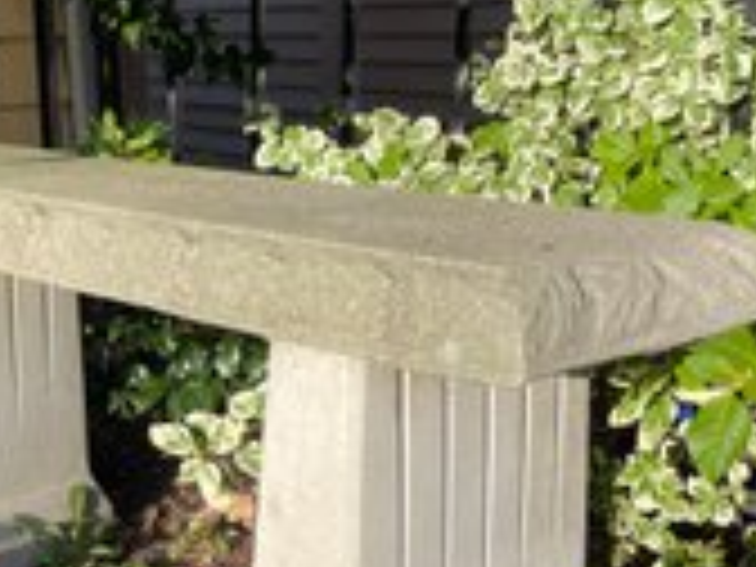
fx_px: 1157
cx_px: 173
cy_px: 412
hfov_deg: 35.2
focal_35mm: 53
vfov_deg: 27.2
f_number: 1.6
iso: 32
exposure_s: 1/932
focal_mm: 4.2
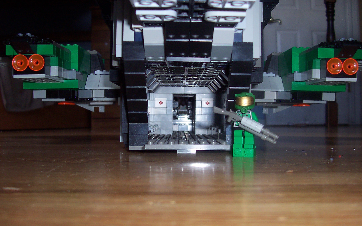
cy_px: 123
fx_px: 395
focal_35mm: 40
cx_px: 184
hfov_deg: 49.3
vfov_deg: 32.0
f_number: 2.8
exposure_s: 1/60
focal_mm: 5.6
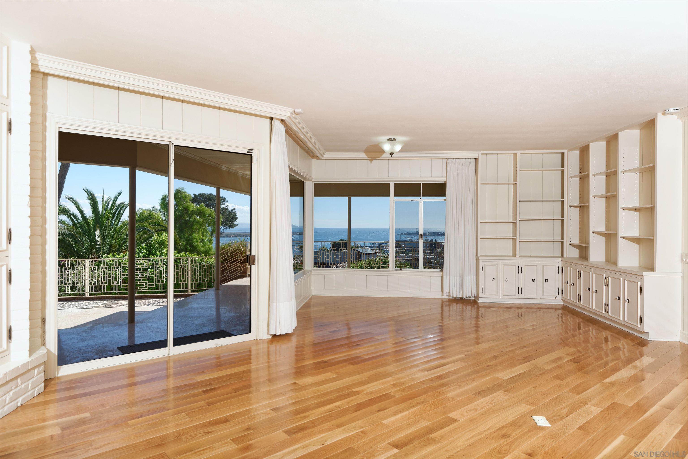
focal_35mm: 22
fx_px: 421
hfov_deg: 78.6
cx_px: 344
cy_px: 230
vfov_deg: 57.3
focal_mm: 22
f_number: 8
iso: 100
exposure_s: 1/250
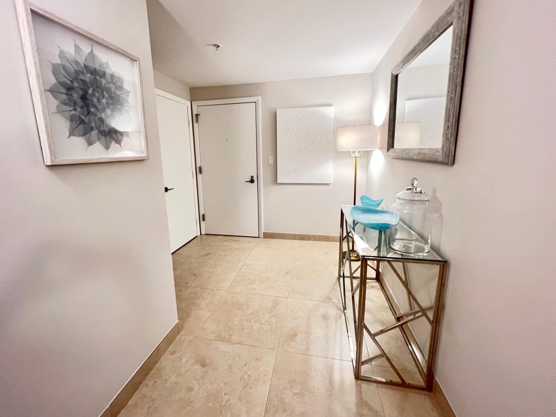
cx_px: 266
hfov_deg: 102.0
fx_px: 225
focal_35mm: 14
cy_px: 198
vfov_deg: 85.6
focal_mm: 1.57
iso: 400
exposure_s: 1/60
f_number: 1.8
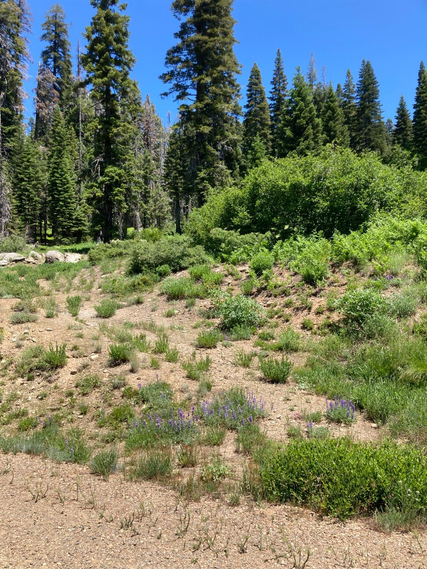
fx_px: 461
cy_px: 284
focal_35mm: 28
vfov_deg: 63.4
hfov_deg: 49.7
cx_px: 214
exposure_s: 1/1033
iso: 20
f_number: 1.8
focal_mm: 3.99
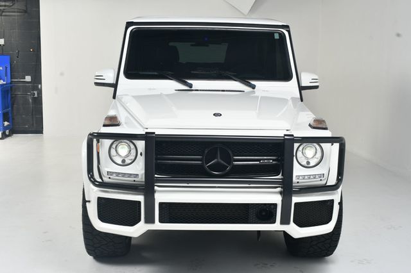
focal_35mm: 45
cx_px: 206
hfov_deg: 43.6
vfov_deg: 29.8
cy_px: 136
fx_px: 513
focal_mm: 30
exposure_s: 1/160
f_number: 11
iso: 100
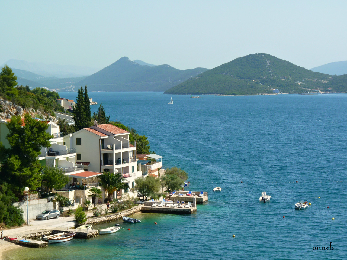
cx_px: 174
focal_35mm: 105
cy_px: 130
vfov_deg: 14.1
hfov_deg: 18.7
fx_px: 1053
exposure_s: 1/400
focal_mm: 18.7
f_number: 5.6
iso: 80
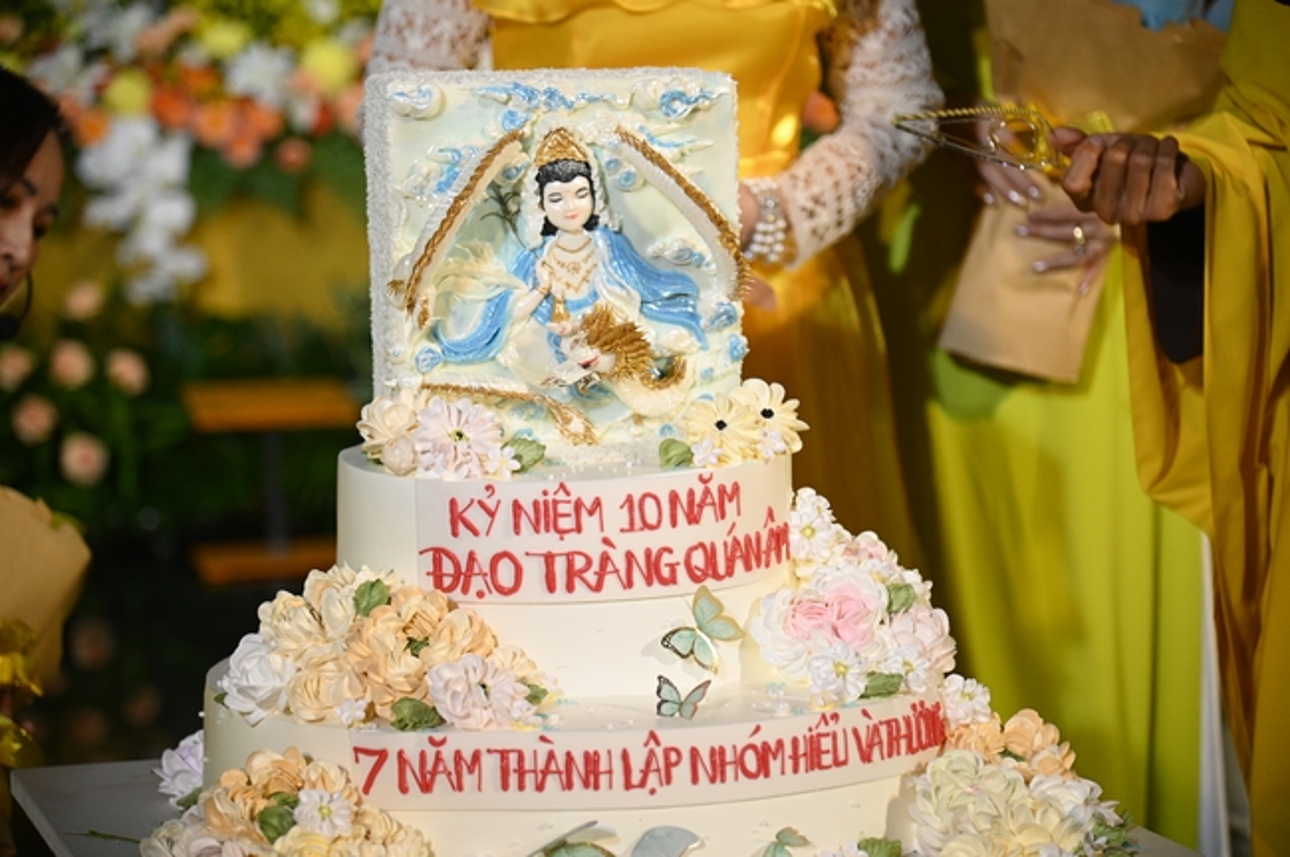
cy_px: 428
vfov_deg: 13.0
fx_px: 3759
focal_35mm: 105
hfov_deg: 19.5
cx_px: 645
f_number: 4
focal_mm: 105
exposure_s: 1/320
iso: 2500
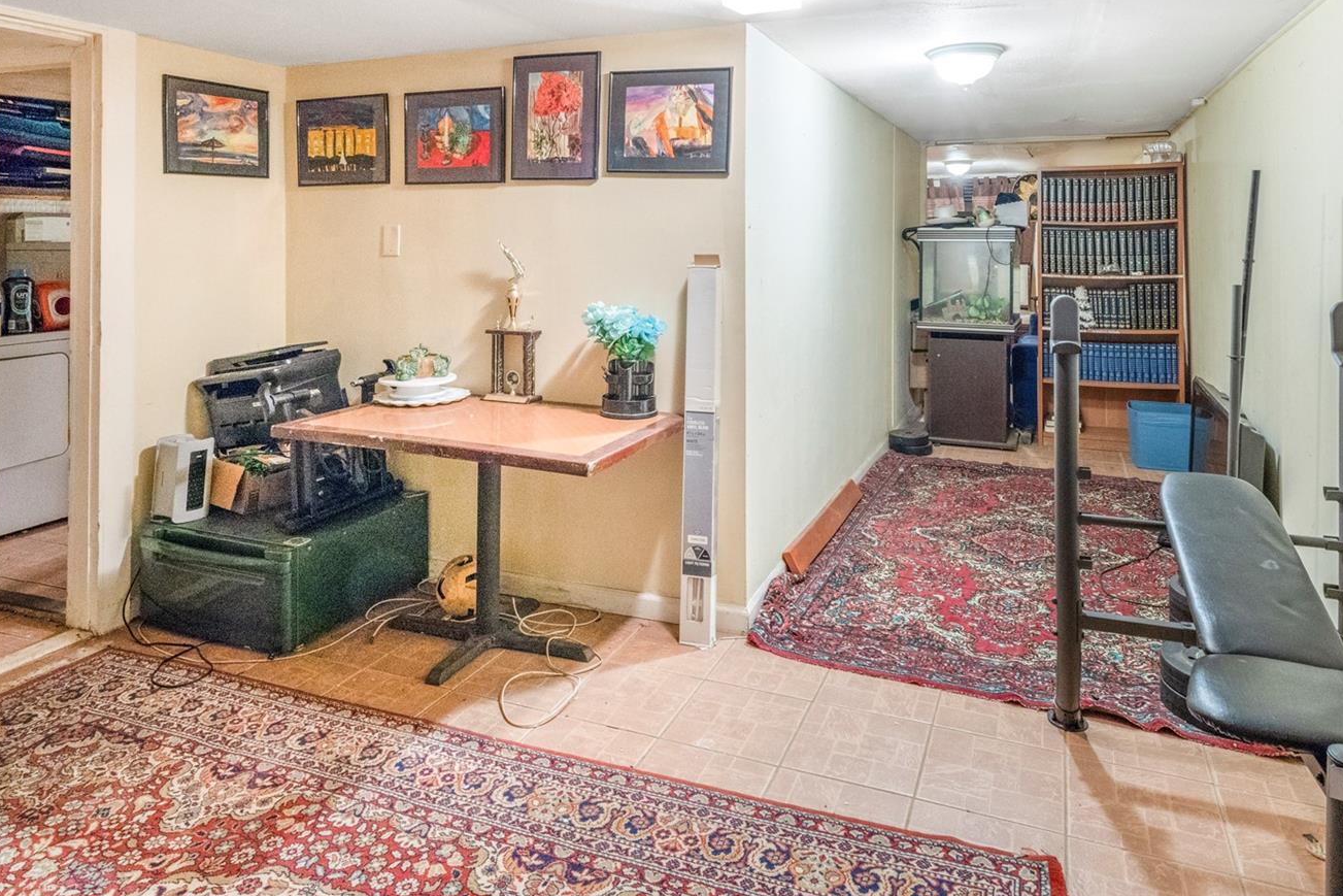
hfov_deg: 78.6
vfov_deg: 54.1
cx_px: 670
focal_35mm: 22
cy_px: 206
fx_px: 821
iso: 2500
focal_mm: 14
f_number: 10
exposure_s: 1/1.67
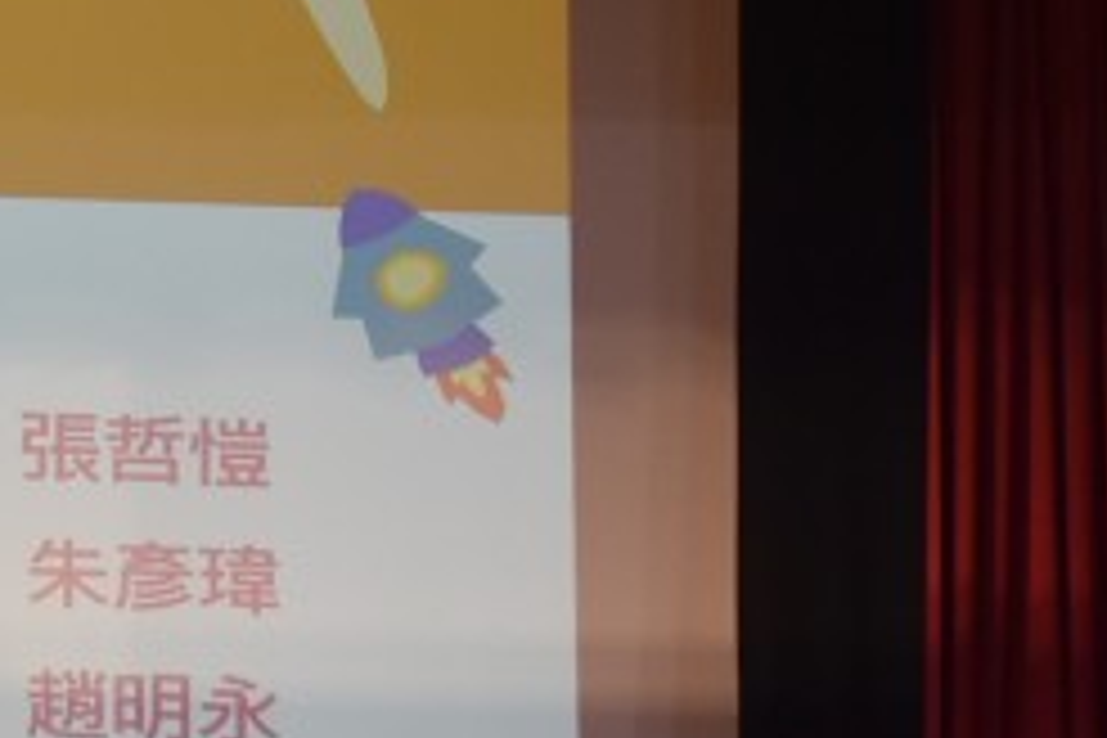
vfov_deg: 8.0
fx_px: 5258
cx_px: -572
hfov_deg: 11.5
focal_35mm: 171
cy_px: 394
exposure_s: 1/60
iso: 800
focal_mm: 26
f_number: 3.8
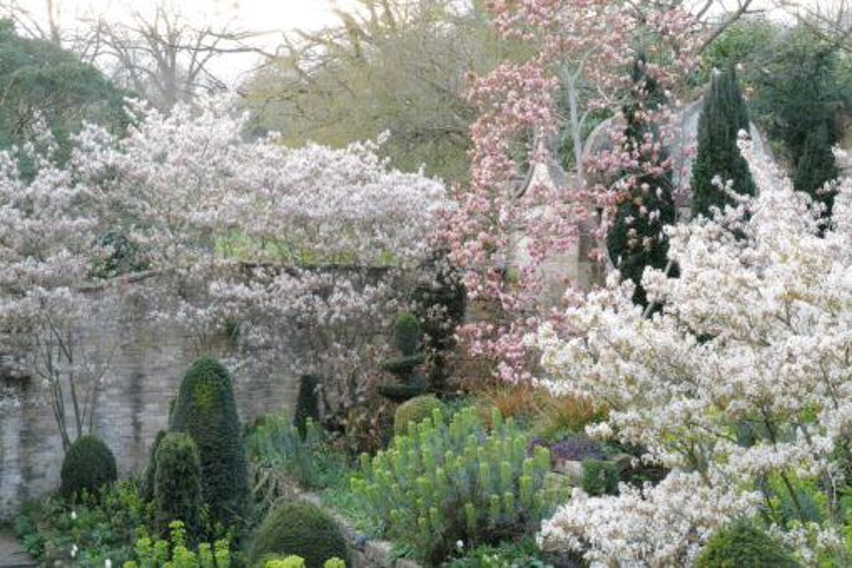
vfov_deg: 23.0
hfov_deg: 33.9
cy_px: 284
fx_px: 1396
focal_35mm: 59
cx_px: 426
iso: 6400
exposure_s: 1/50
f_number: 22
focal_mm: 59
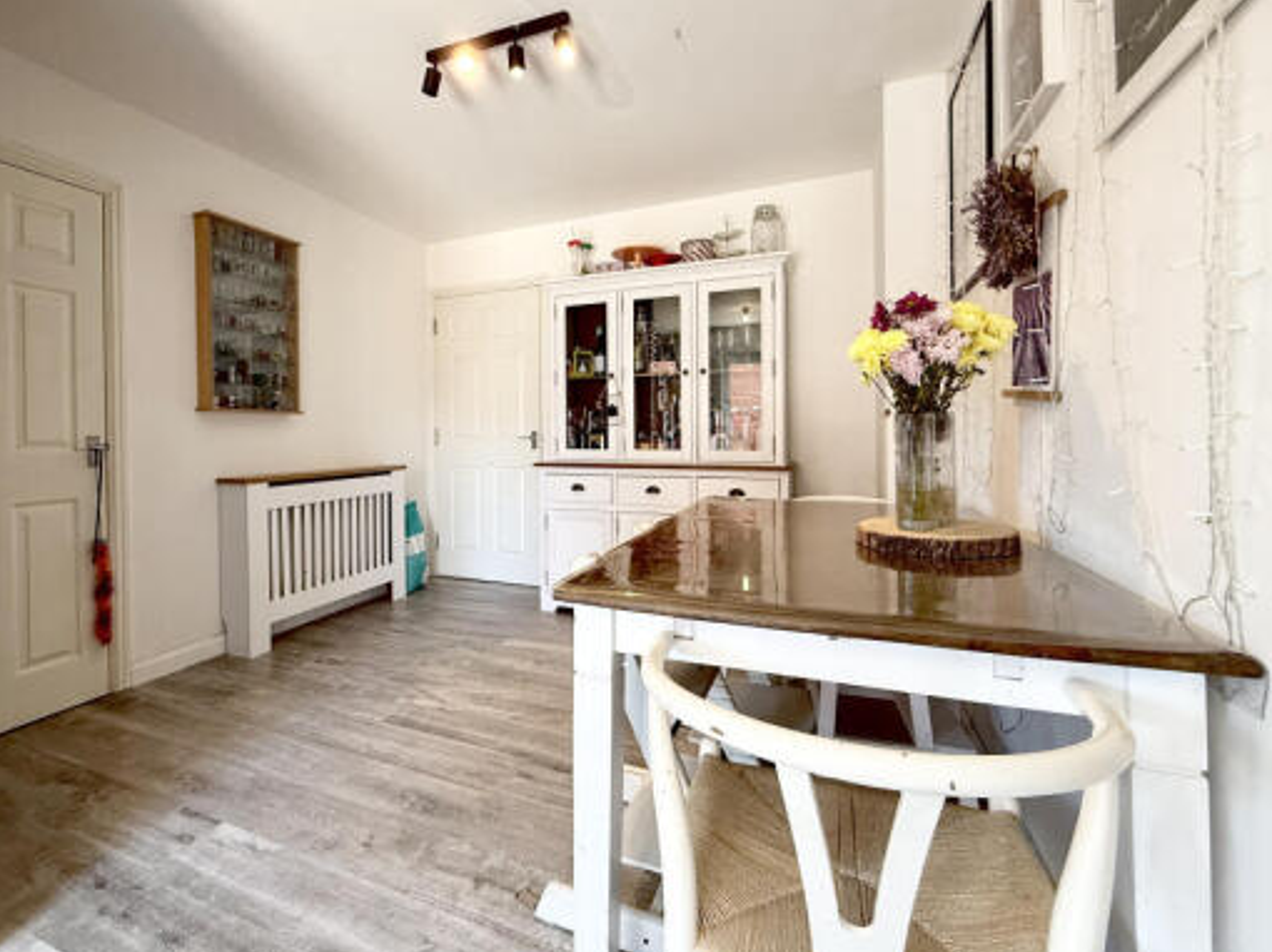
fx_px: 588
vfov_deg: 77.9
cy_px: 437
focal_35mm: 16
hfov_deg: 94.3
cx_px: 582
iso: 250
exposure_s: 1/100
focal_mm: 2.22
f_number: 2.2
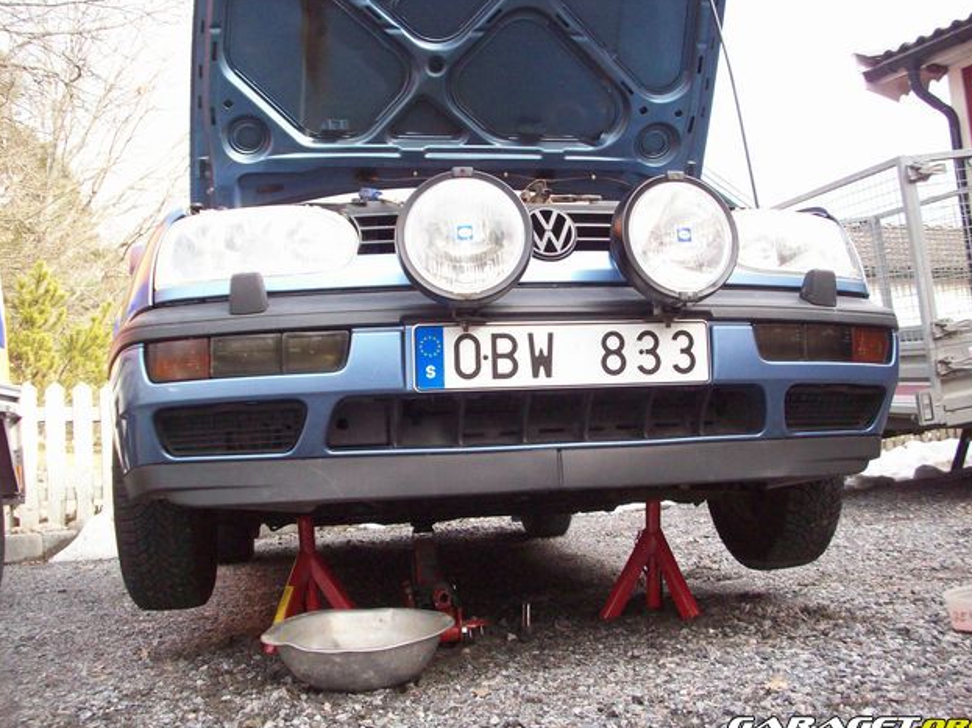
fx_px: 1067
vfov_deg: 37.7
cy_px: 366
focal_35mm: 38
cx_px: 496
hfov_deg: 49.0
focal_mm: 6.2
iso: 160
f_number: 2.8
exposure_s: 1/286
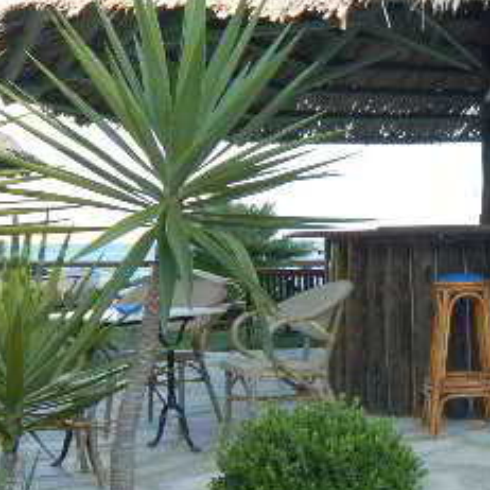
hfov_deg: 25.0
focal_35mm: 57
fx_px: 920
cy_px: 206
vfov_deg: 29.8
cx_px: 668
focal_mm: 13
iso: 125
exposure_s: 1/50
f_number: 5.6
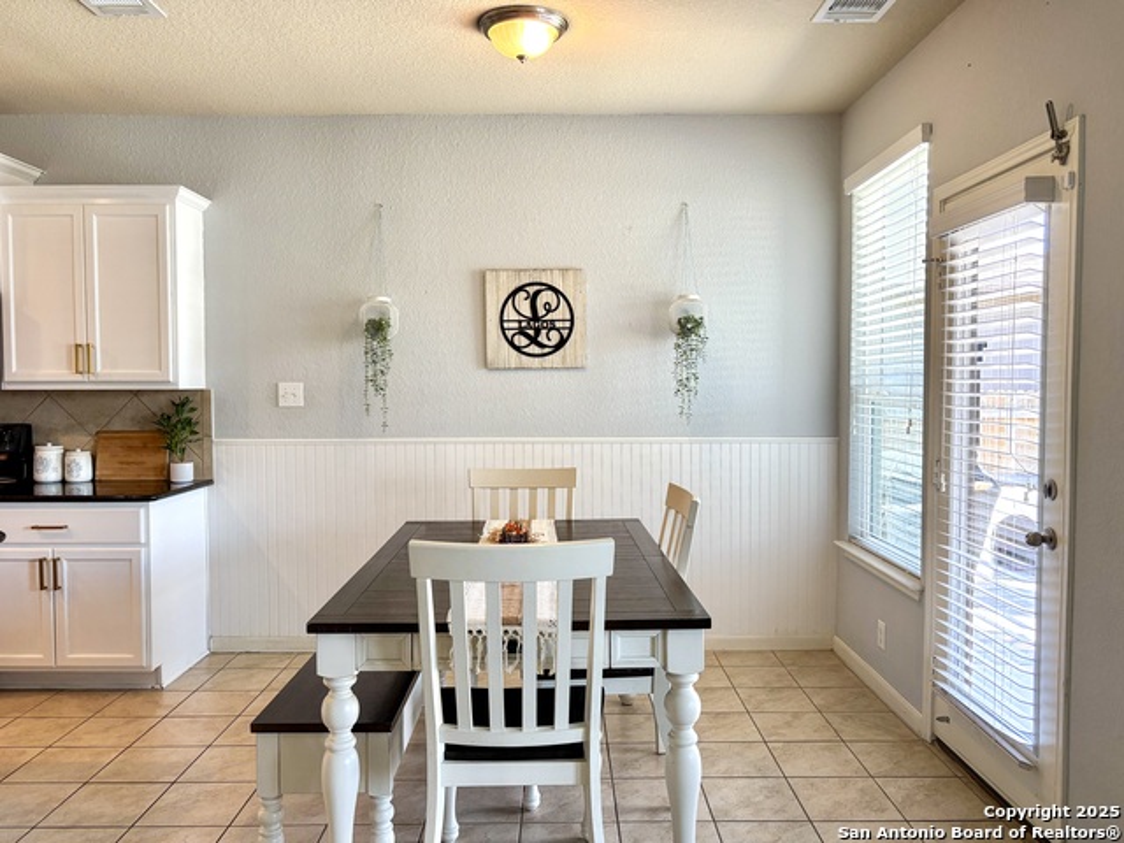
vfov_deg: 53.1
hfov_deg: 67.3
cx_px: 562
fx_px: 844
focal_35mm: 26
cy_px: 422
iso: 125
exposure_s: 1/120
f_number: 1.6
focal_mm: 5.96
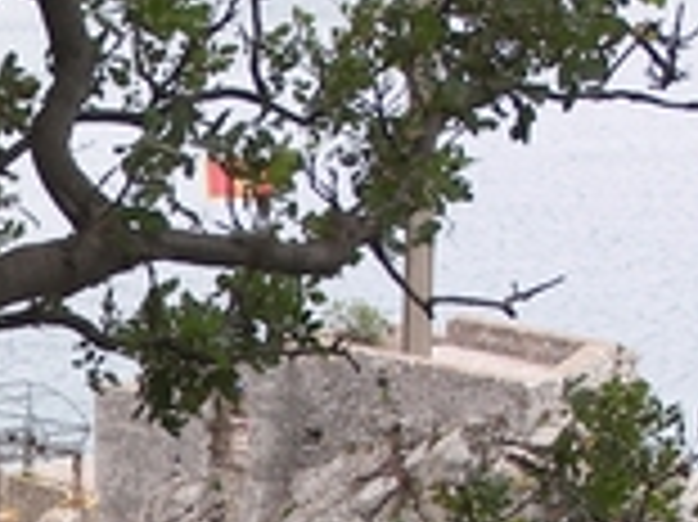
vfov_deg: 7.4
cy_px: 846
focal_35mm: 197
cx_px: -414
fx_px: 3969
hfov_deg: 9.7
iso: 50
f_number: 3.6
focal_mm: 10.7
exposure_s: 1/200
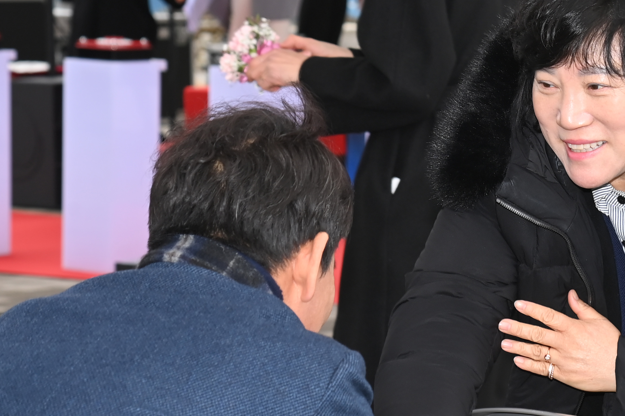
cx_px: 528
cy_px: 235
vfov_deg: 8.5
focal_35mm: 161
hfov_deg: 12.7
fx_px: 2795
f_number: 6.3
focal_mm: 78
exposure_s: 1/250
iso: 320
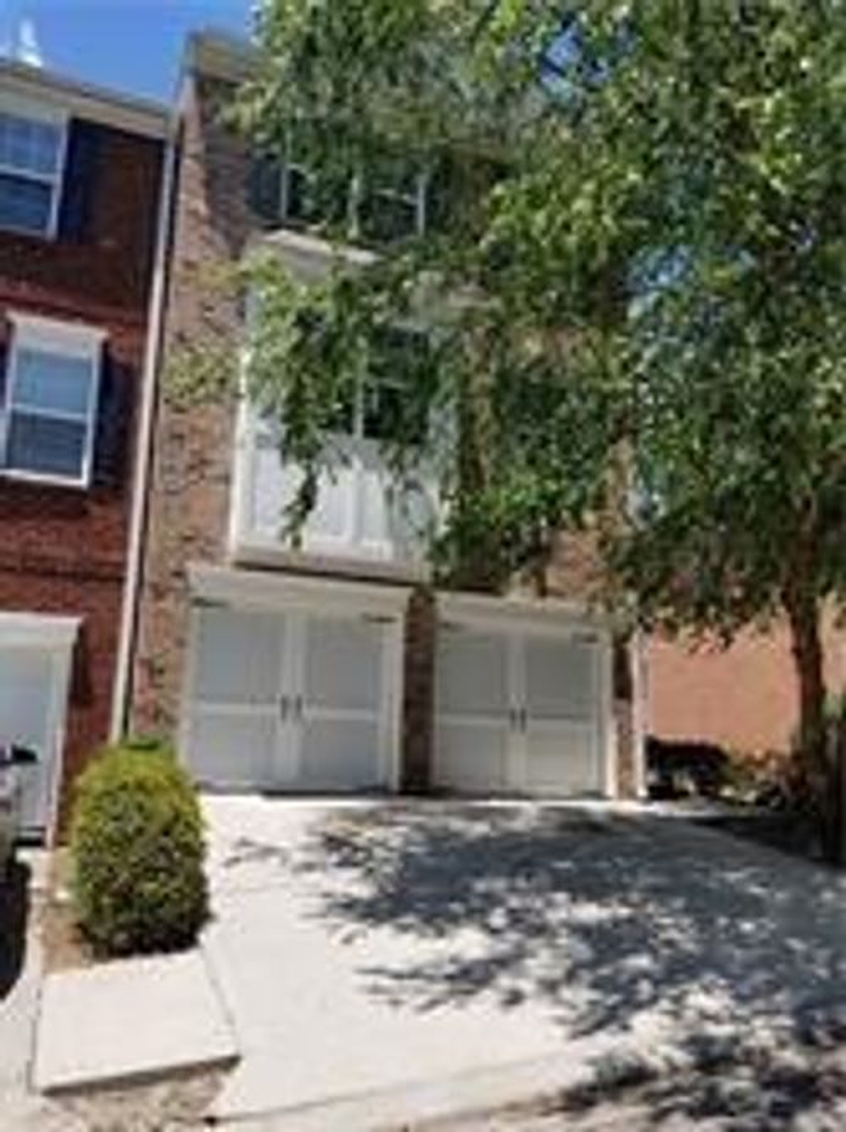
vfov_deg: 67.4
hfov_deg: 53.0
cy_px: 566
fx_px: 849
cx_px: 423
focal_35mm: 26
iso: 50
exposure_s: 1/2248
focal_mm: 4.3
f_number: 1.7
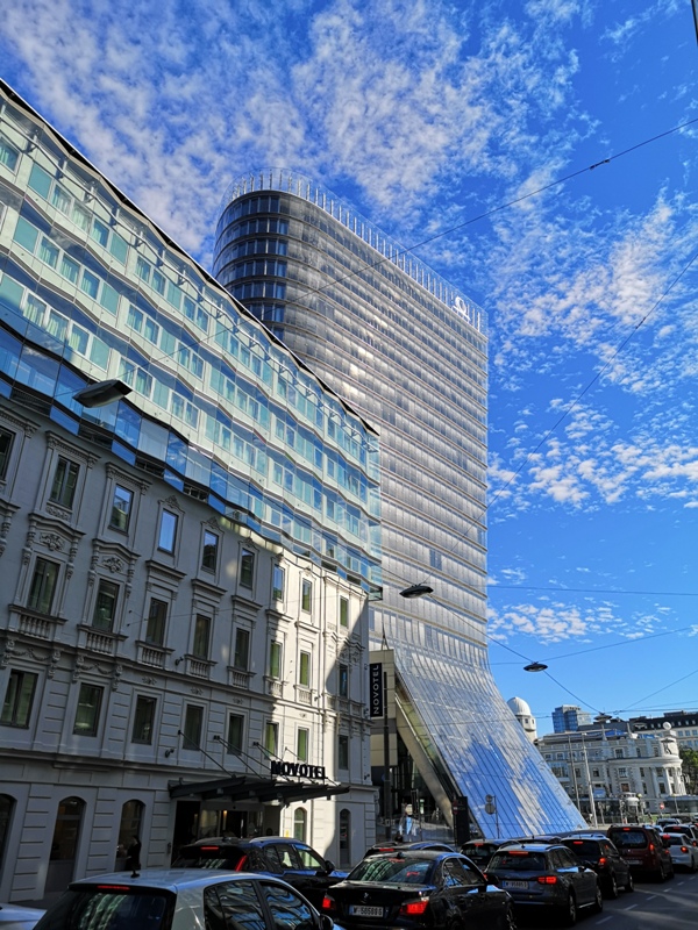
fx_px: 726
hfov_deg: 51.4
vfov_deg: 65.3
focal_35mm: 27
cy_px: 465
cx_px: 349
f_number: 1.8
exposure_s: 1/1996
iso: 50
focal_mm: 3.95
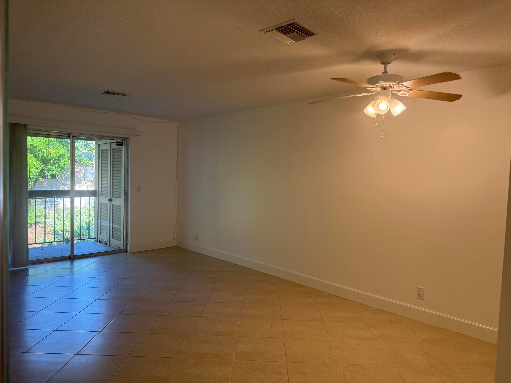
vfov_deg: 56.8
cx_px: 256
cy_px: 192
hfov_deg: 71.6
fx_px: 354
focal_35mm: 24
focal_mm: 6.76
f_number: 1.78
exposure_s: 1/211
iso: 200
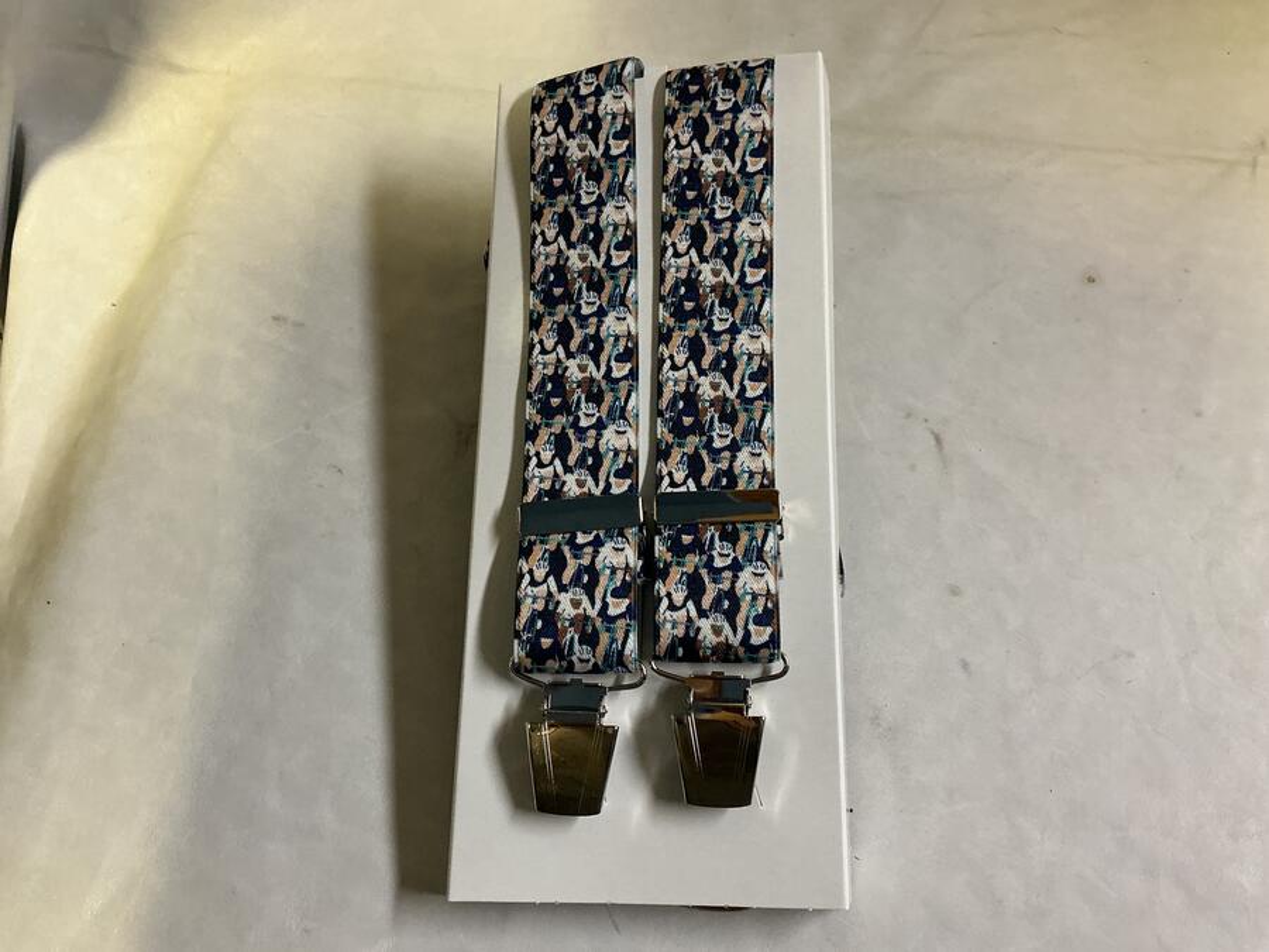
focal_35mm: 29
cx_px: 634
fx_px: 1063
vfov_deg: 48.2
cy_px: 476
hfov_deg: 61.7
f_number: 1.8
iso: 125
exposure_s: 1/50
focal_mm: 3
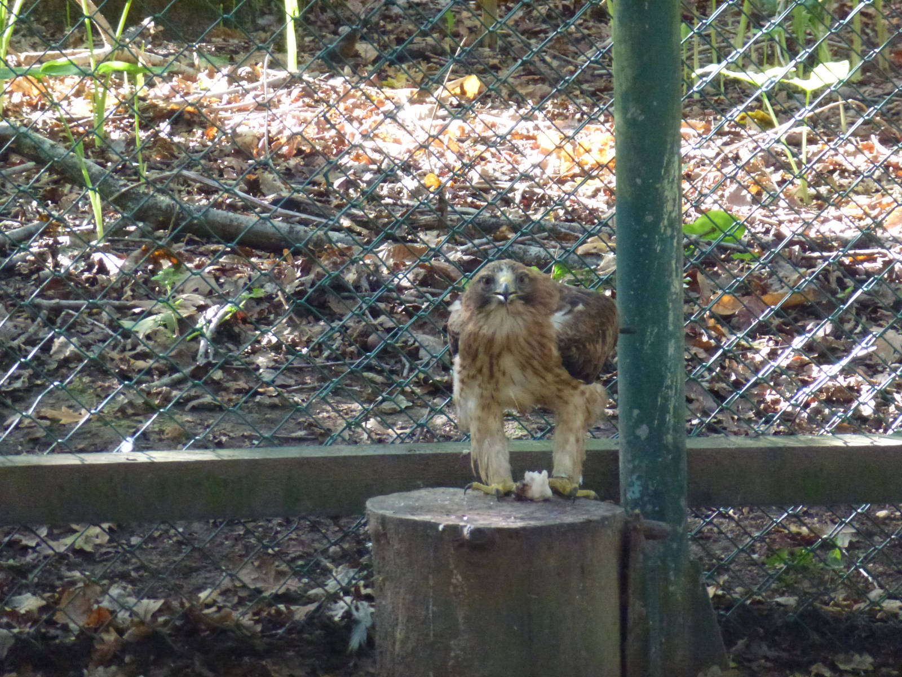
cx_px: 451
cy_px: 338
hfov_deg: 5.6
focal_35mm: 355
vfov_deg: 4.2
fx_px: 9250
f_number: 5.9
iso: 800
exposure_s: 1/25
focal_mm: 63.6
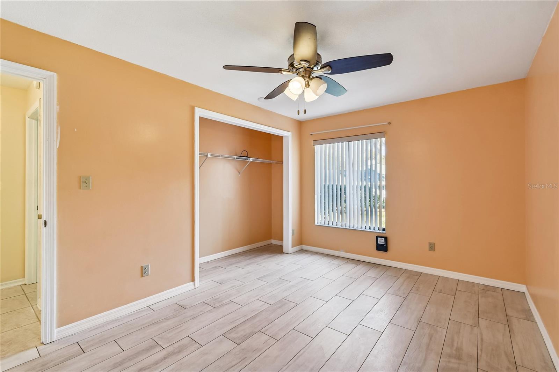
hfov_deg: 100.4
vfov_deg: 77.3
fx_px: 233
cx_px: 280
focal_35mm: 15
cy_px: 186
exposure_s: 1/13
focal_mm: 10
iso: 100
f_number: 7.1
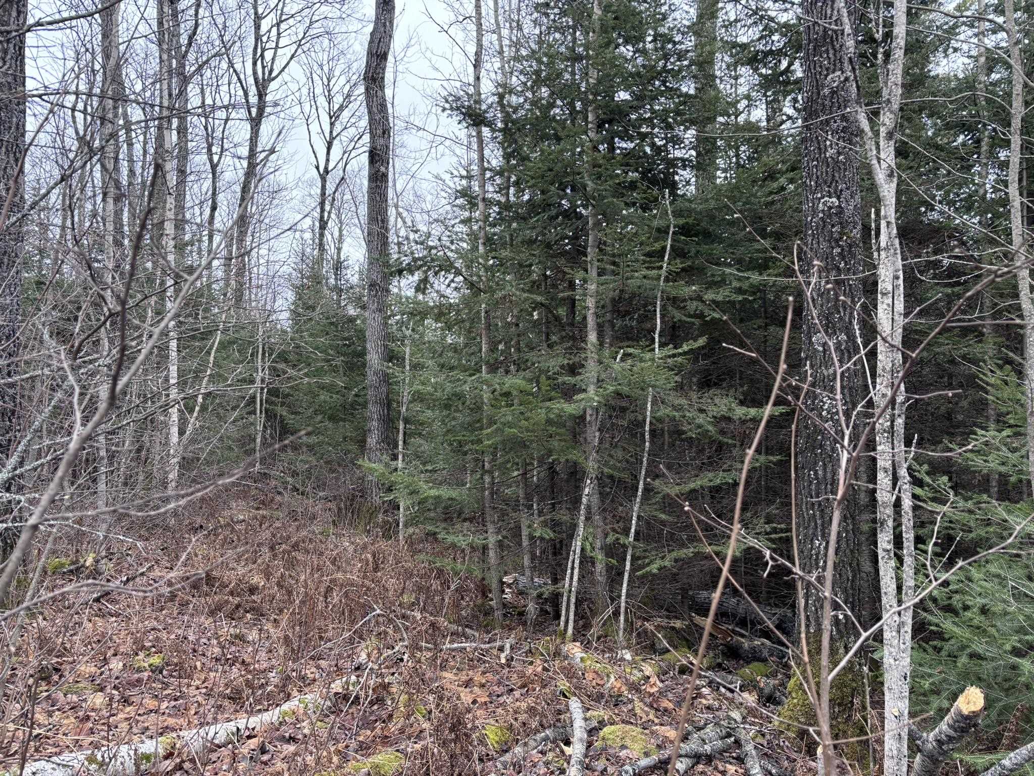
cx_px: 517
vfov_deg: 53.1
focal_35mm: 26
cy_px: 388
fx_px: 777
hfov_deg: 67.3
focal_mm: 5.96
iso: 80
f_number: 1.6
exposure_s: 1/121
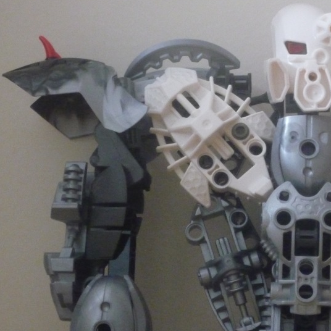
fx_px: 1785
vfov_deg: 10.6
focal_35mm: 165
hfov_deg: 10.6
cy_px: 164
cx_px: 269
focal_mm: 17.6
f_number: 5.6
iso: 800
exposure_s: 1/20
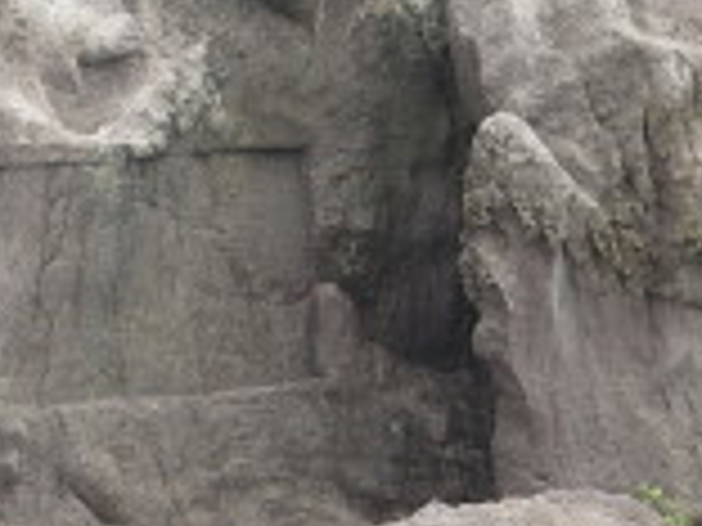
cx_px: 158
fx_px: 6753
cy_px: -22
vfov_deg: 4.5
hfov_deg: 5.9
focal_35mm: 333
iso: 125
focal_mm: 20.9
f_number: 5.2
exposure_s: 1/200
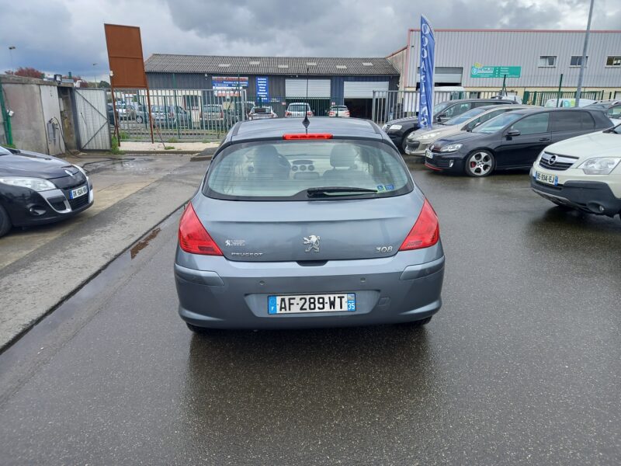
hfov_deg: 69.4
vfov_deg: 54.9
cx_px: 310
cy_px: 233
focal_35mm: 25
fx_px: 448
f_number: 2
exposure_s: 1/182
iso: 25
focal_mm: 4.6
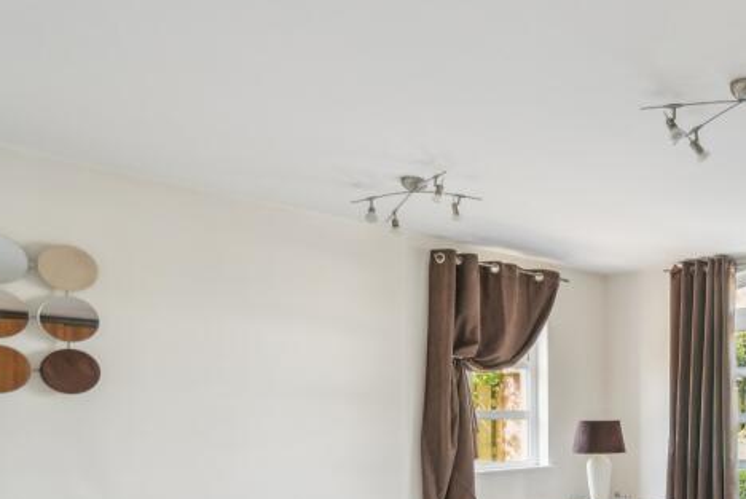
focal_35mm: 35
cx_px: 791
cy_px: 427
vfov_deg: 36.1
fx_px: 726
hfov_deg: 43.9
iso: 640
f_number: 5
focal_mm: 16
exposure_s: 1/15
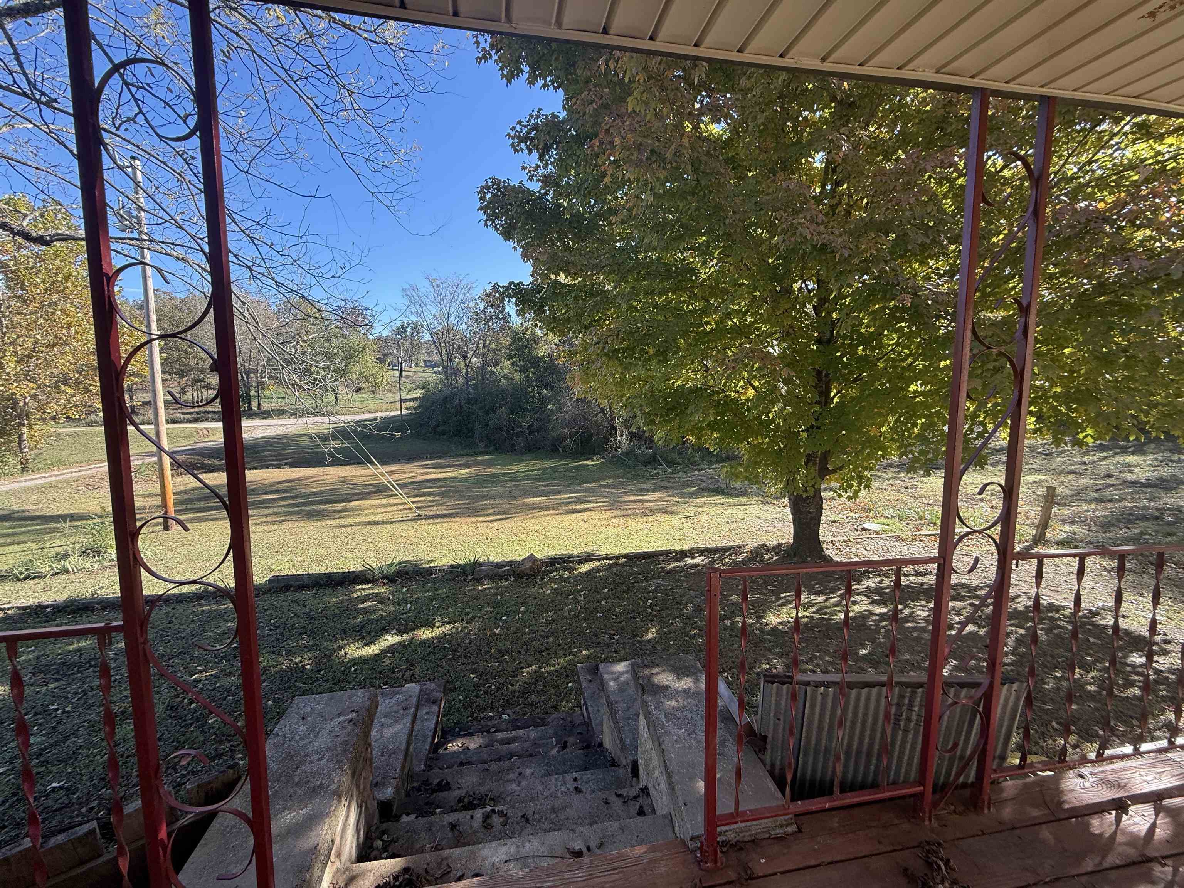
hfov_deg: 102.1
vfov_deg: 85.7
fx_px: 479
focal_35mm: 14
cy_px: 444
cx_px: 592
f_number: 2.2
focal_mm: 2.22
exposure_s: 1/351
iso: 64
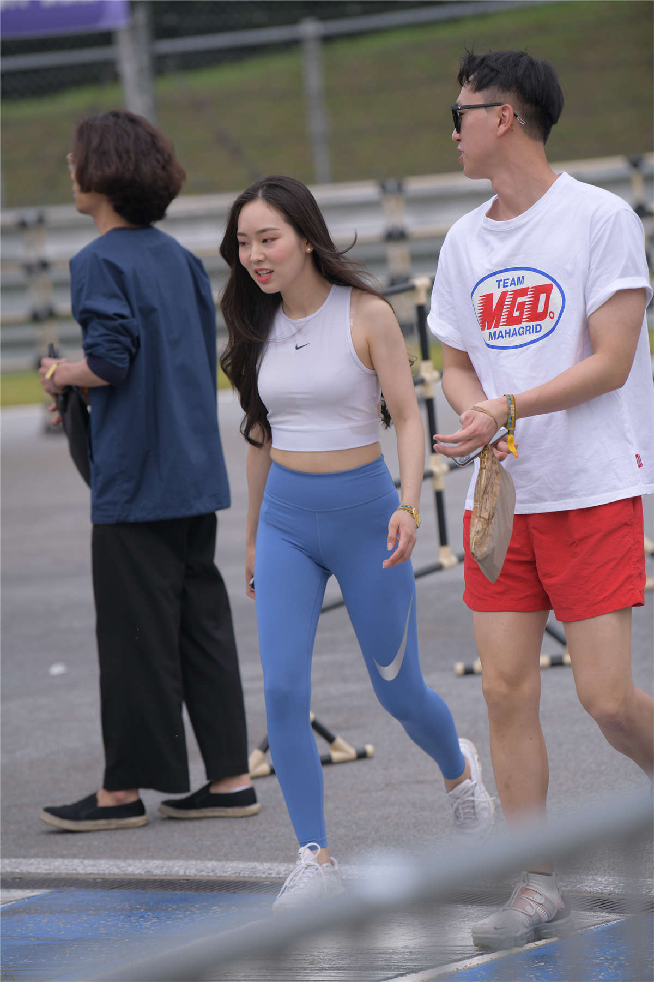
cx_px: 327
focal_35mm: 200
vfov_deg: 10.3
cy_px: 491
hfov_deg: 6.9
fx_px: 5450
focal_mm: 200
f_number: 4
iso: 180
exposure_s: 1/1000
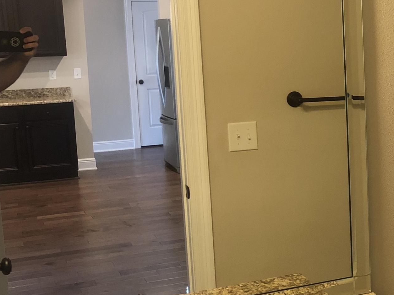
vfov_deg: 21.9
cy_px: 147
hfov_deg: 27.1
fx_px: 762
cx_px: 408
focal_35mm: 67
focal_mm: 3.99
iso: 100
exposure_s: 1/9
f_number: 1.8
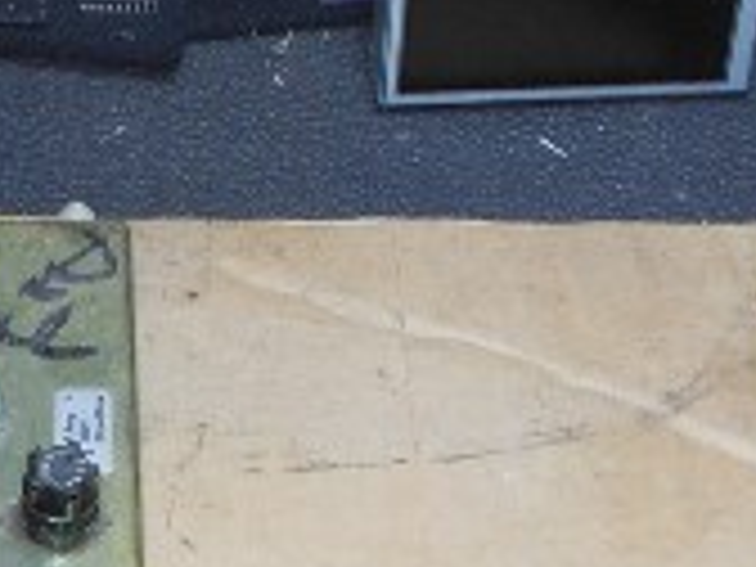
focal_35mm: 88
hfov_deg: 21.5
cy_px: 652
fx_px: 1922
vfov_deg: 16.2
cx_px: 18
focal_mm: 6
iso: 200
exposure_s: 1/30
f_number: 3.5
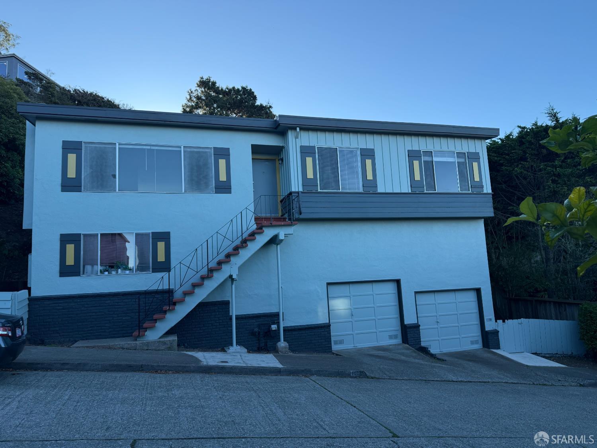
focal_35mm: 24
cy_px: 224
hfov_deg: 71.6
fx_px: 414
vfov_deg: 56.8
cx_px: 298
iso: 100
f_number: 1.78
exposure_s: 1/1032
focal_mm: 6.76
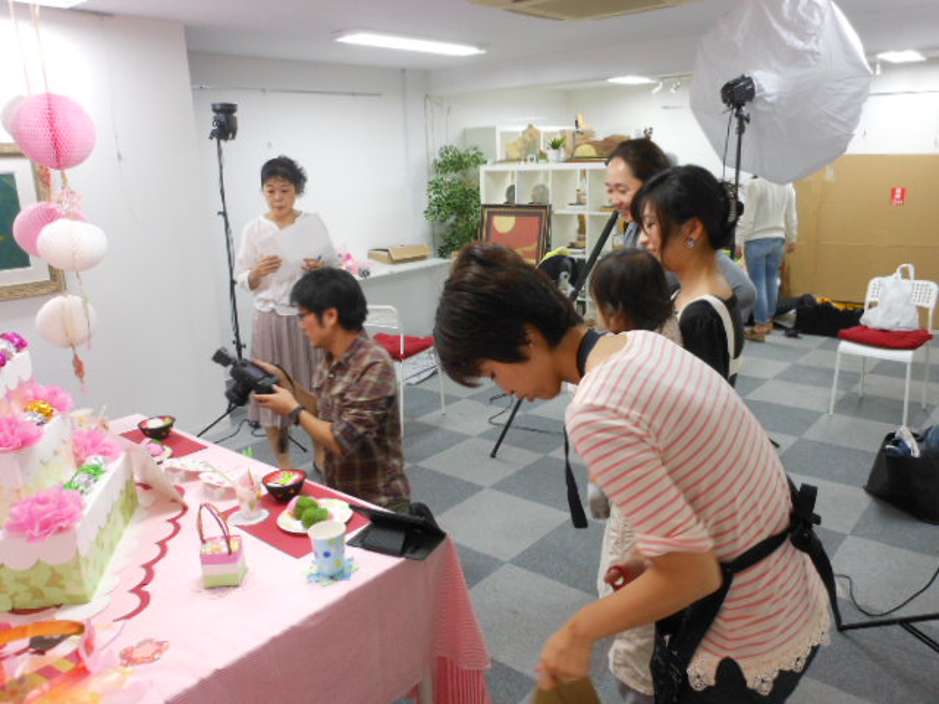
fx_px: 760
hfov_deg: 63.4
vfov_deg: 49.7
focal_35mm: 28
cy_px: 352
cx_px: 470
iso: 250
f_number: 3.7
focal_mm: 5
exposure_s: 1/30
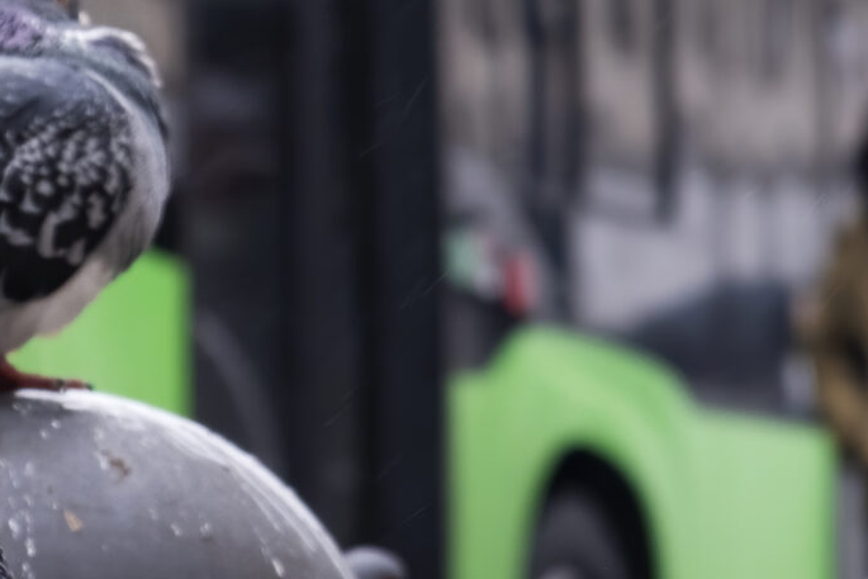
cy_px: 322
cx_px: 544
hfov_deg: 6.6
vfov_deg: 4.4
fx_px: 7476
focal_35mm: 310
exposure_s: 1/100
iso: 250
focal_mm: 55
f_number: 4
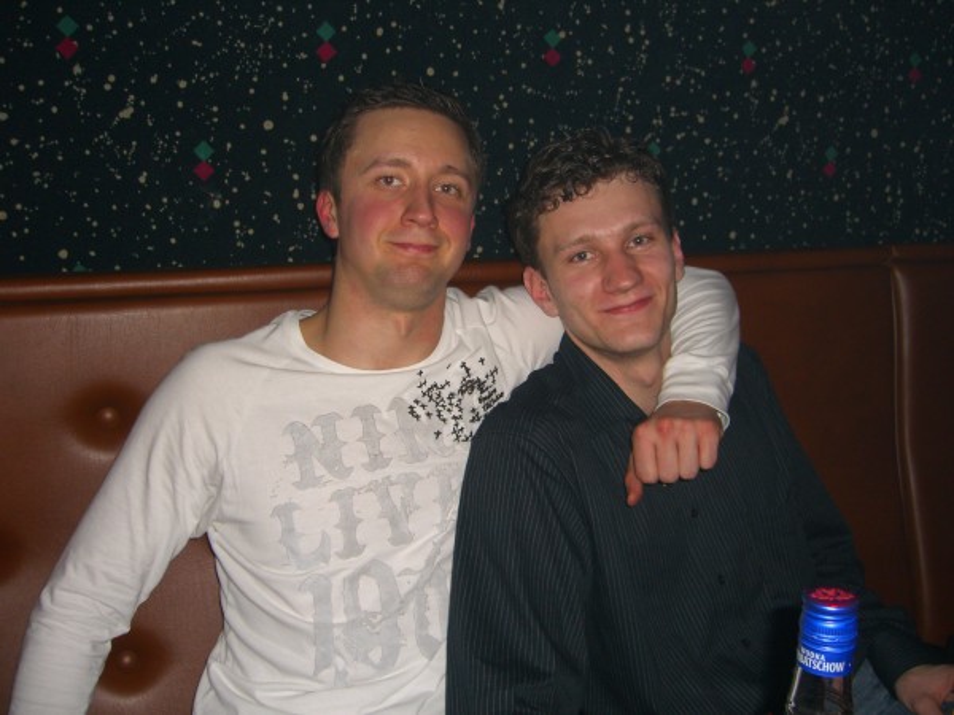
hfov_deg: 49.0
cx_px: 477
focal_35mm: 38
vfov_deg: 37.7
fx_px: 1047
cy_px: 358
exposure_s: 1/60
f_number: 2.8
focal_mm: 7.9
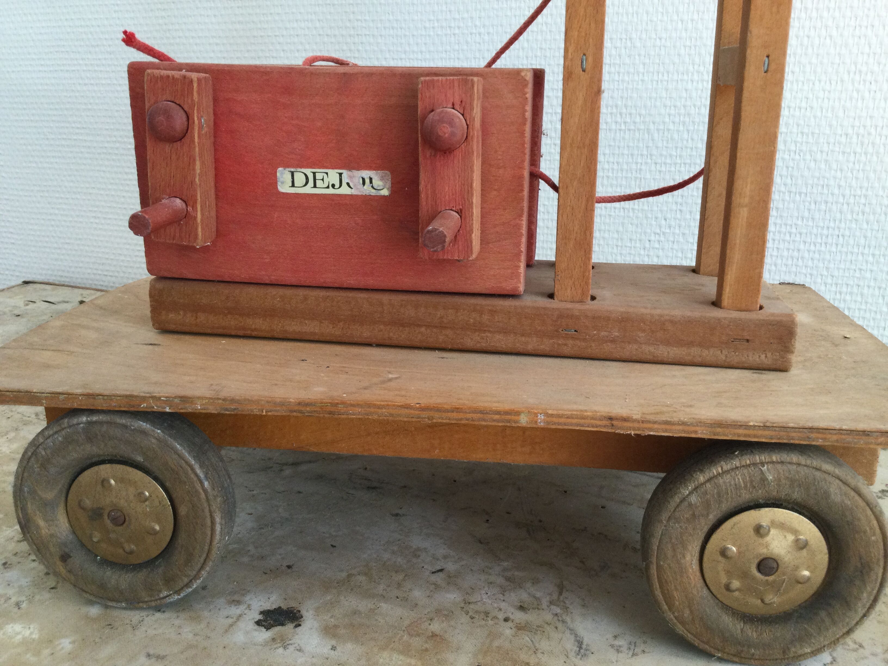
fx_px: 795
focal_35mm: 31
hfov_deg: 58.4
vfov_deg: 45.4
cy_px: 333
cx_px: 444
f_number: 2.4
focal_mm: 3.3
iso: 80
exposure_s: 1/33
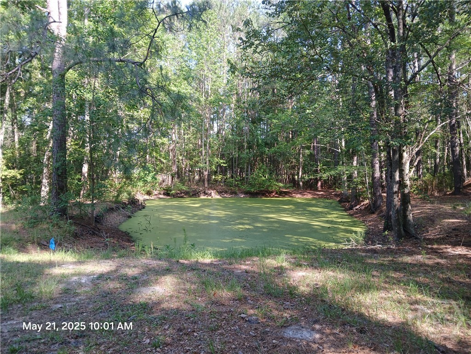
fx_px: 354
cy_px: 177
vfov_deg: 53.1
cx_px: 236
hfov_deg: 67.3
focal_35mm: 26
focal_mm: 3.98
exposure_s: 1/120
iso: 40
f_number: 1.8
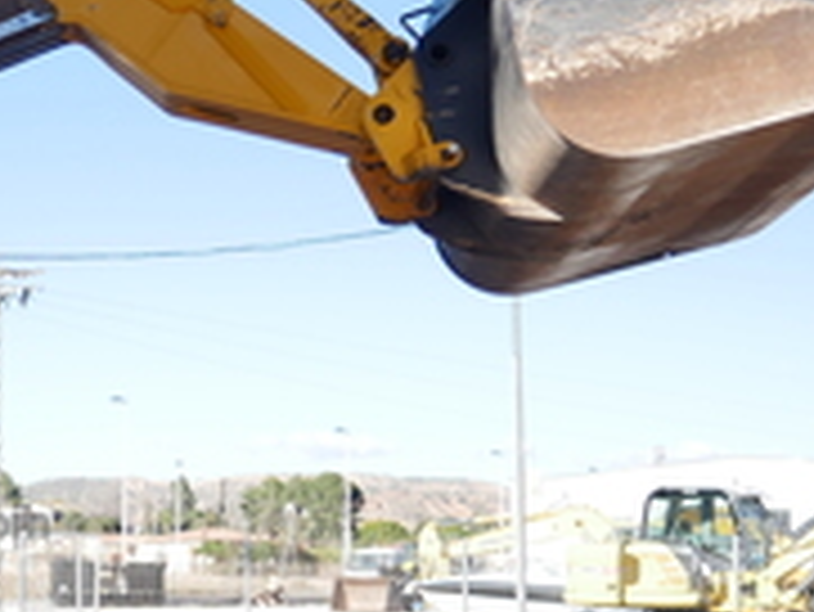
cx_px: -286
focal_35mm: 91
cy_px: 513
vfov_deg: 16.1
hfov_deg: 19.6
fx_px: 2141
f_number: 3.6
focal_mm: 15
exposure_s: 1/1000
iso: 200
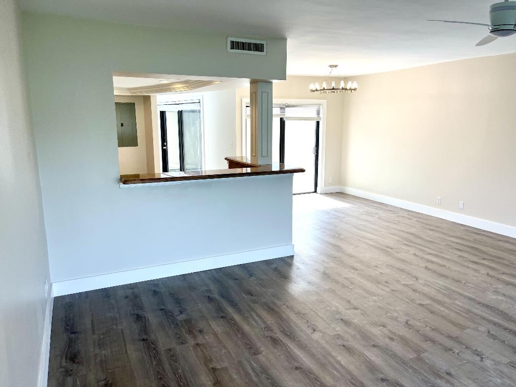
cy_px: 194
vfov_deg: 53.1
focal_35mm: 26
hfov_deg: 67.3
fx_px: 388
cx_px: 258
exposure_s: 1/248
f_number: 1.6
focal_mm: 5.1
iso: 50
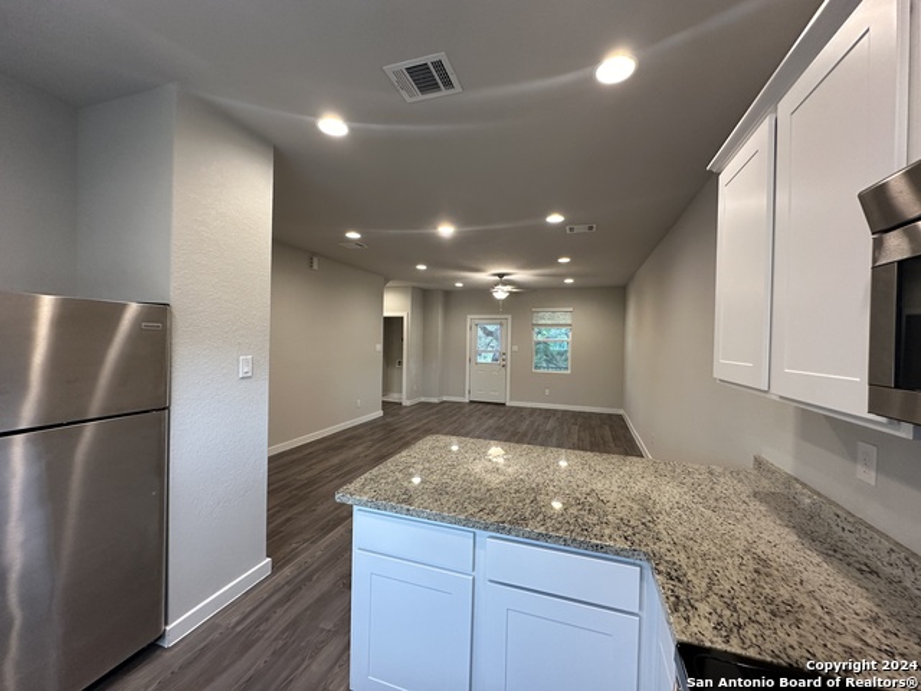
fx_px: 372
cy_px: 346
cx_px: 460
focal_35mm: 14
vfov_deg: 85.7
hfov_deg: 102.1
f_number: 2.2
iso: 200
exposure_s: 1/60
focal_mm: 2.22
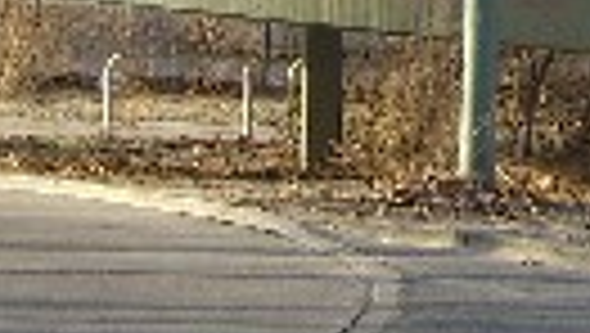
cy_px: -58
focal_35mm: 291
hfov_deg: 7.2
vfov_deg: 4.2
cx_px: 995
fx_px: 4557
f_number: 3.6
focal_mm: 11.8
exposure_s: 1/250
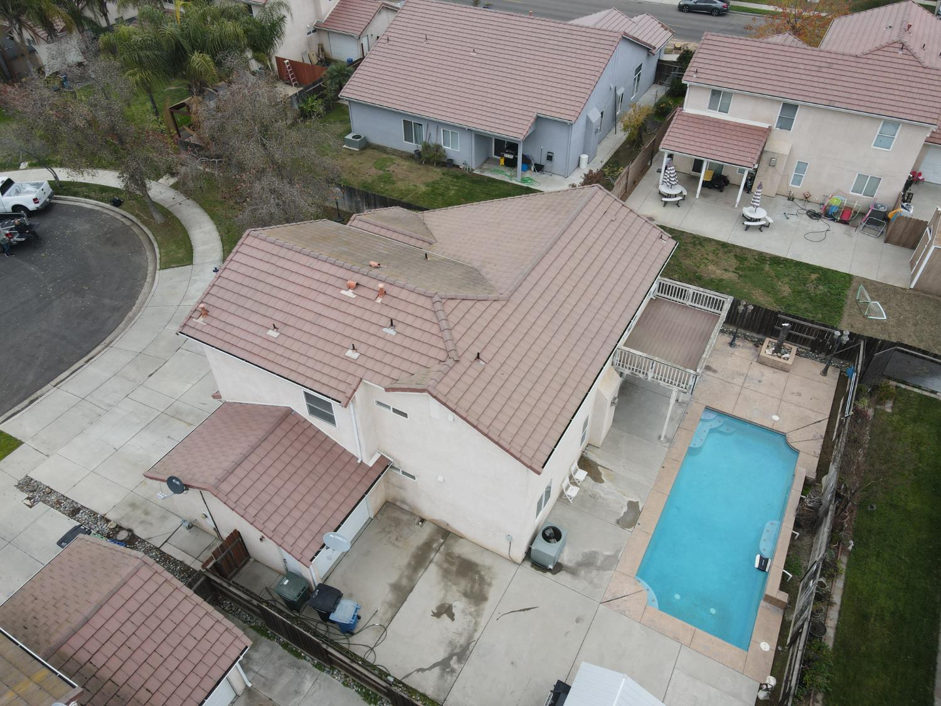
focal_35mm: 24
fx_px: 652
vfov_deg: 56.8
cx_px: 470
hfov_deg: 71.6
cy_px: 353
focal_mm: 4.5
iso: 110
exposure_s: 1/80
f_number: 2.8
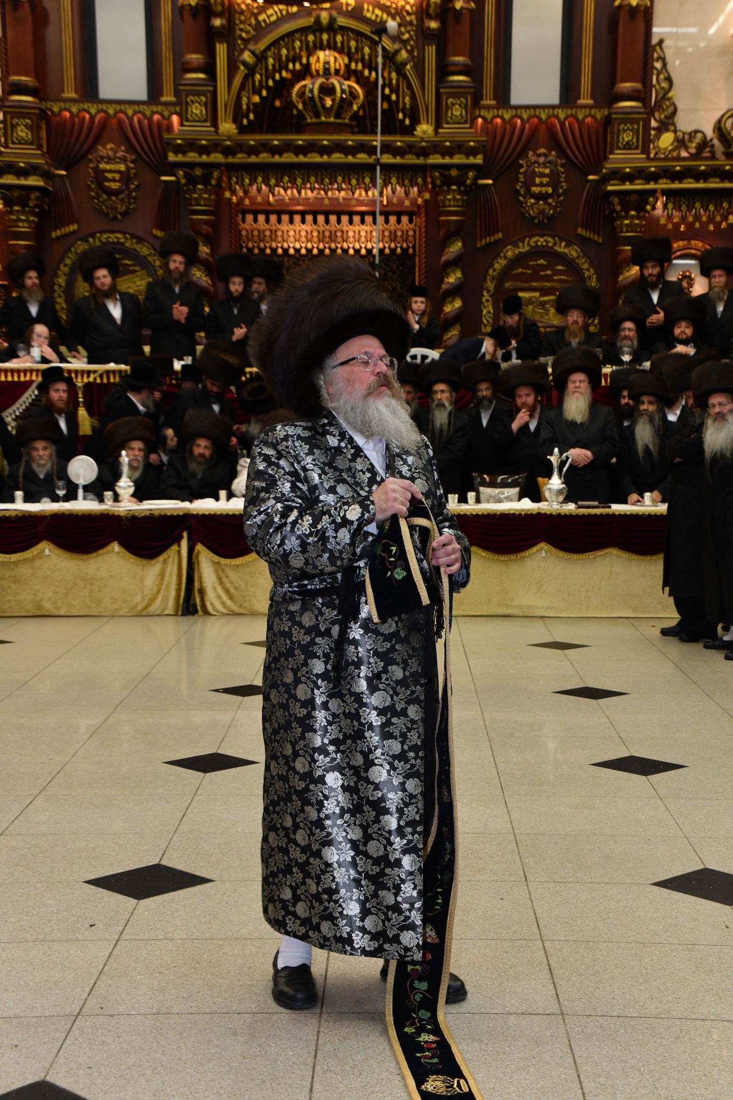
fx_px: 1832
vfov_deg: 33.4
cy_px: 550
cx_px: 366
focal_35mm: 60
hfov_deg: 22.6
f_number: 8
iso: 1250
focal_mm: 60
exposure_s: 1/125
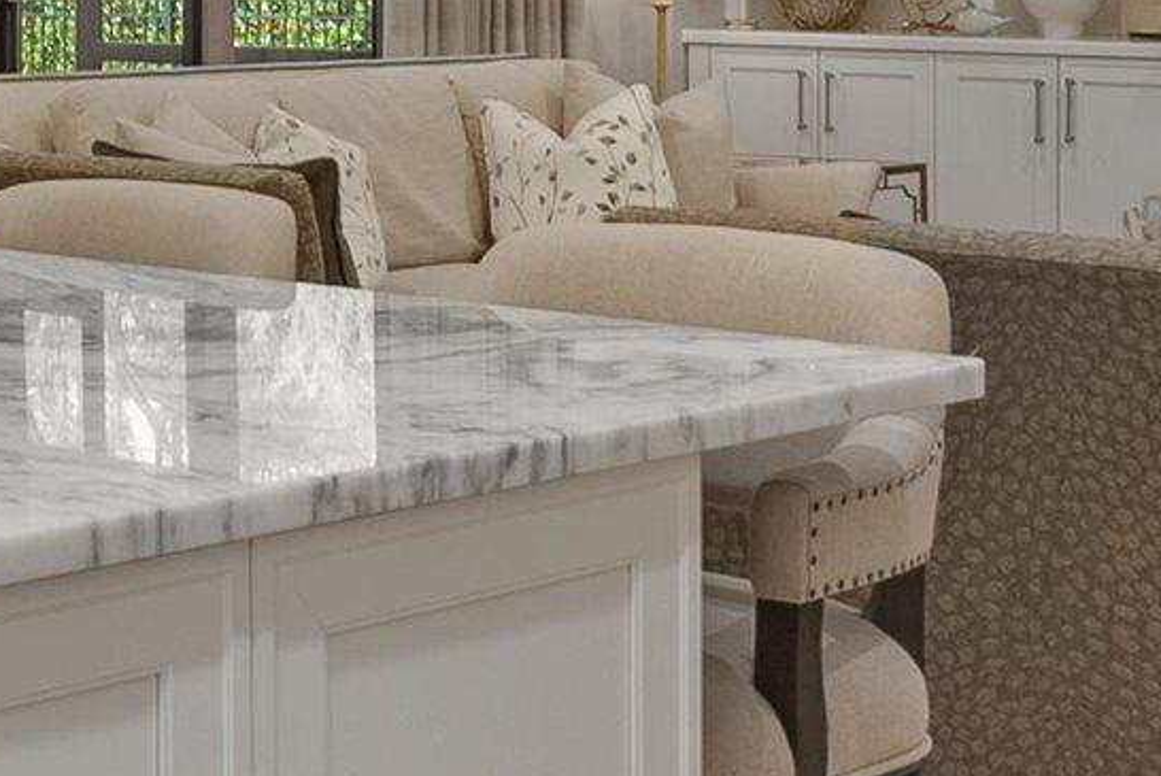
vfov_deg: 14.8
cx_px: -234
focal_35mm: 90
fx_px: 2905
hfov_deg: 21.0
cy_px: -84
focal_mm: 16
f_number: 8
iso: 250
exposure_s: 1/5
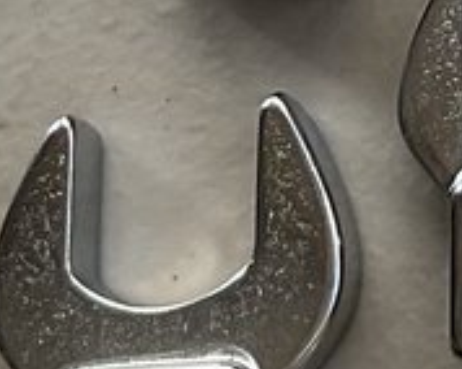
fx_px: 3292
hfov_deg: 7.4
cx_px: 1224
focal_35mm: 241
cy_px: -485
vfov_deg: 6.2
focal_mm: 3
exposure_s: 1/191
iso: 16
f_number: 1.8
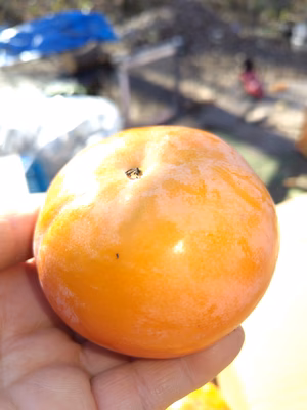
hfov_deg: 58.9
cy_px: 205
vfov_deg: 73.9
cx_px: 154
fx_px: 272
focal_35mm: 23
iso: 50
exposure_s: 1/113
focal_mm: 5.5
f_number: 1.9
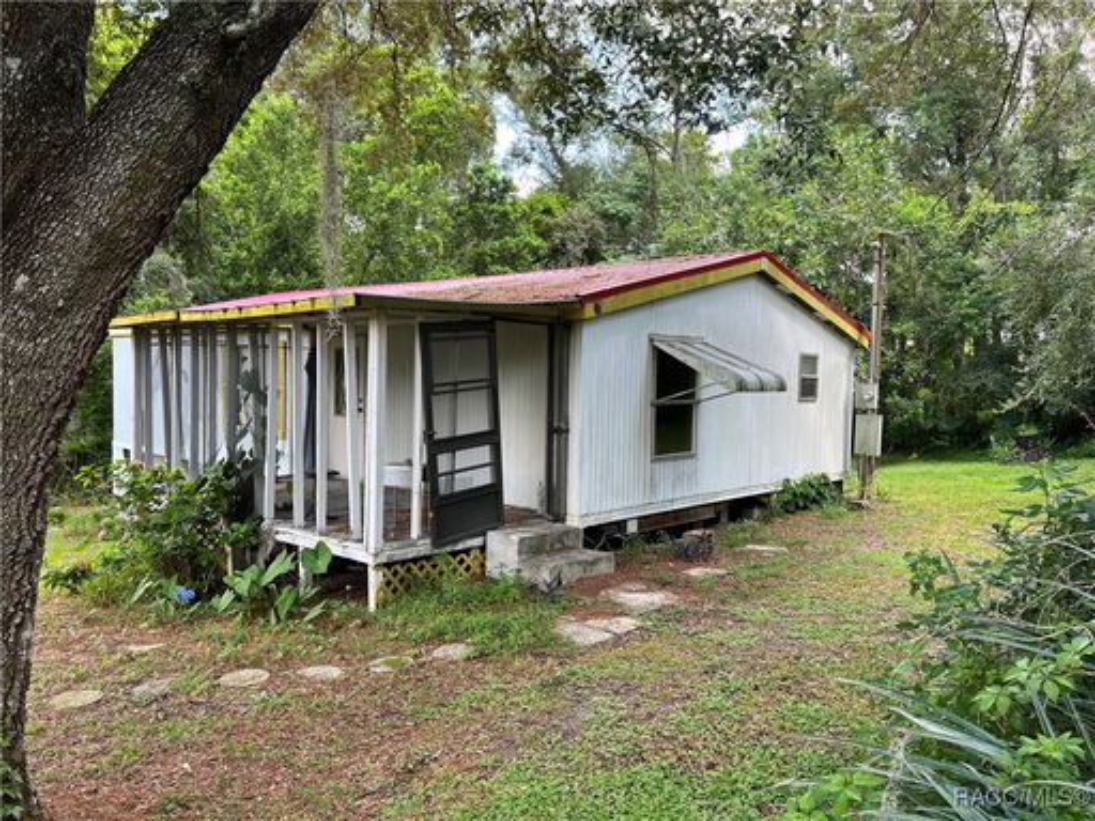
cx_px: 548
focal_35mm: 26
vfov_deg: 53.1
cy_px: 410
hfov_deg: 67.3
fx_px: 822
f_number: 1.5
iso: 40
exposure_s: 1/208
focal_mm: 5.7
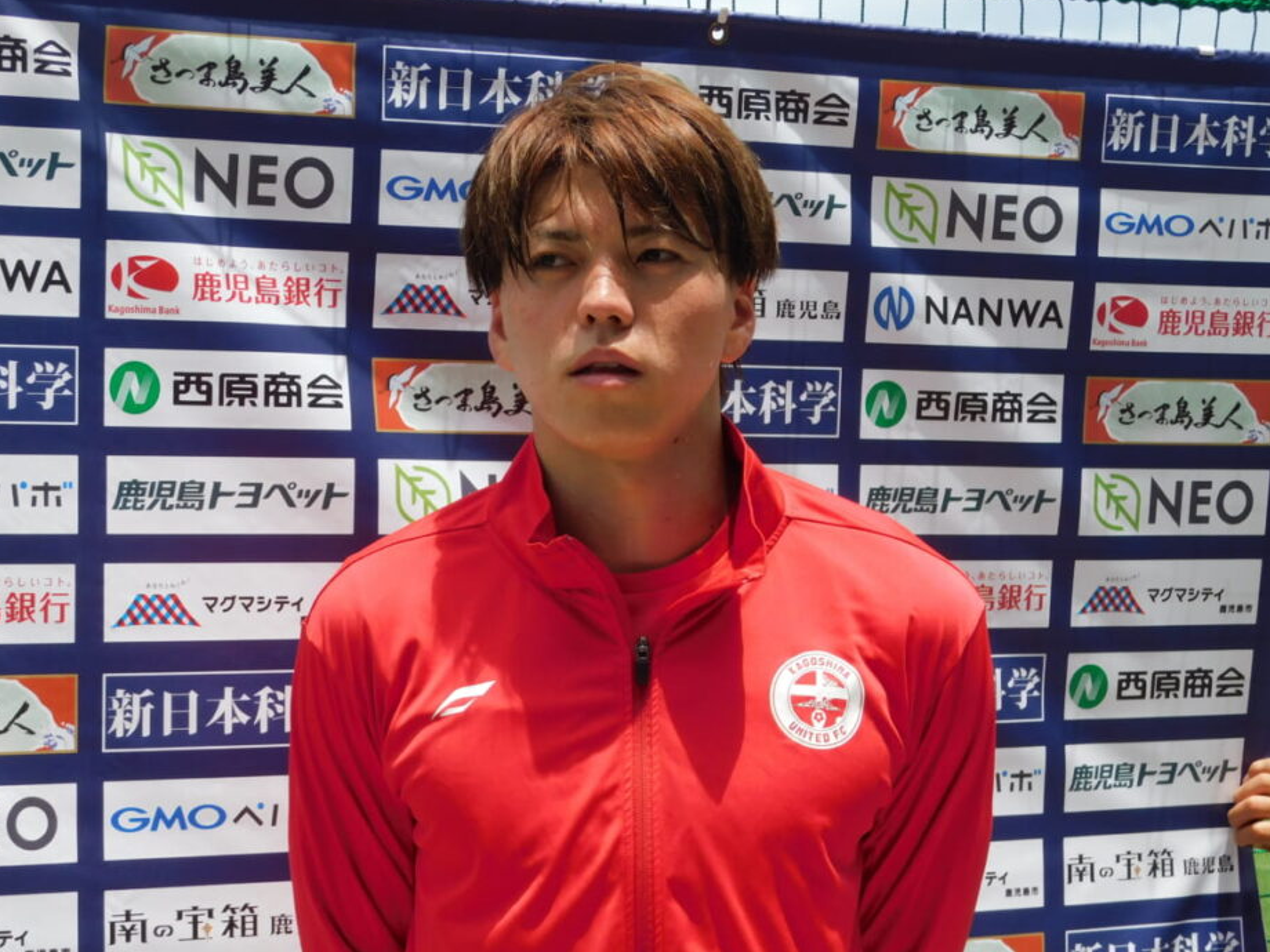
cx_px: 632
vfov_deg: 16.6
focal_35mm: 89
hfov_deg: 22.0
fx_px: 3265
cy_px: 457
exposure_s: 1/640
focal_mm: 14.2
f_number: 4.4
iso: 125
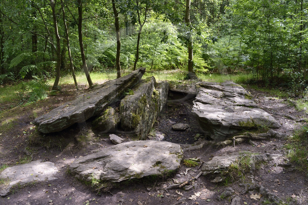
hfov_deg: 55.8
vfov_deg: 38.8
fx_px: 291
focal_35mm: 34
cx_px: 154
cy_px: 102
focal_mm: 34
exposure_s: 1/80
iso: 800
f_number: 13
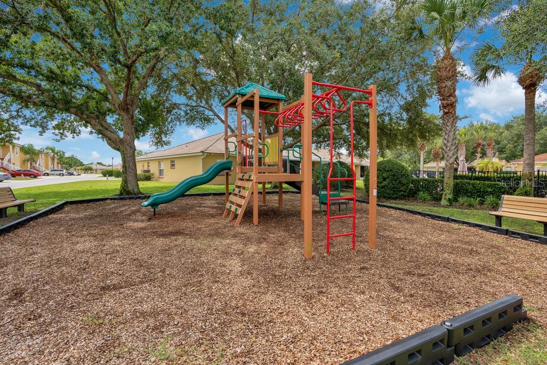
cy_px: 182
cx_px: 274
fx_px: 243
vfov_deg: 73.8
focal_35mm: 16
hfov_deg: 96.7
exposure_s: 1/100
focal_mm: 16
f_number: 7.1
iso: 100
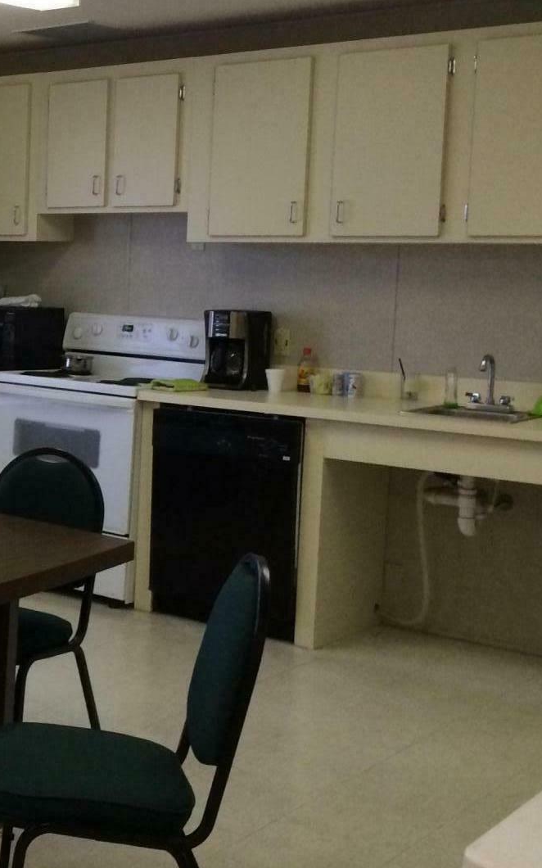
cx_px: -207
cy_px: 375
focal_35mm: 60
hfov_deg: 19.5
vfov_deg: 34.0
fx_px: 1419
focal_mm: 4.12
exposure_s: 1/30
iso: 64
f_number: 2.2
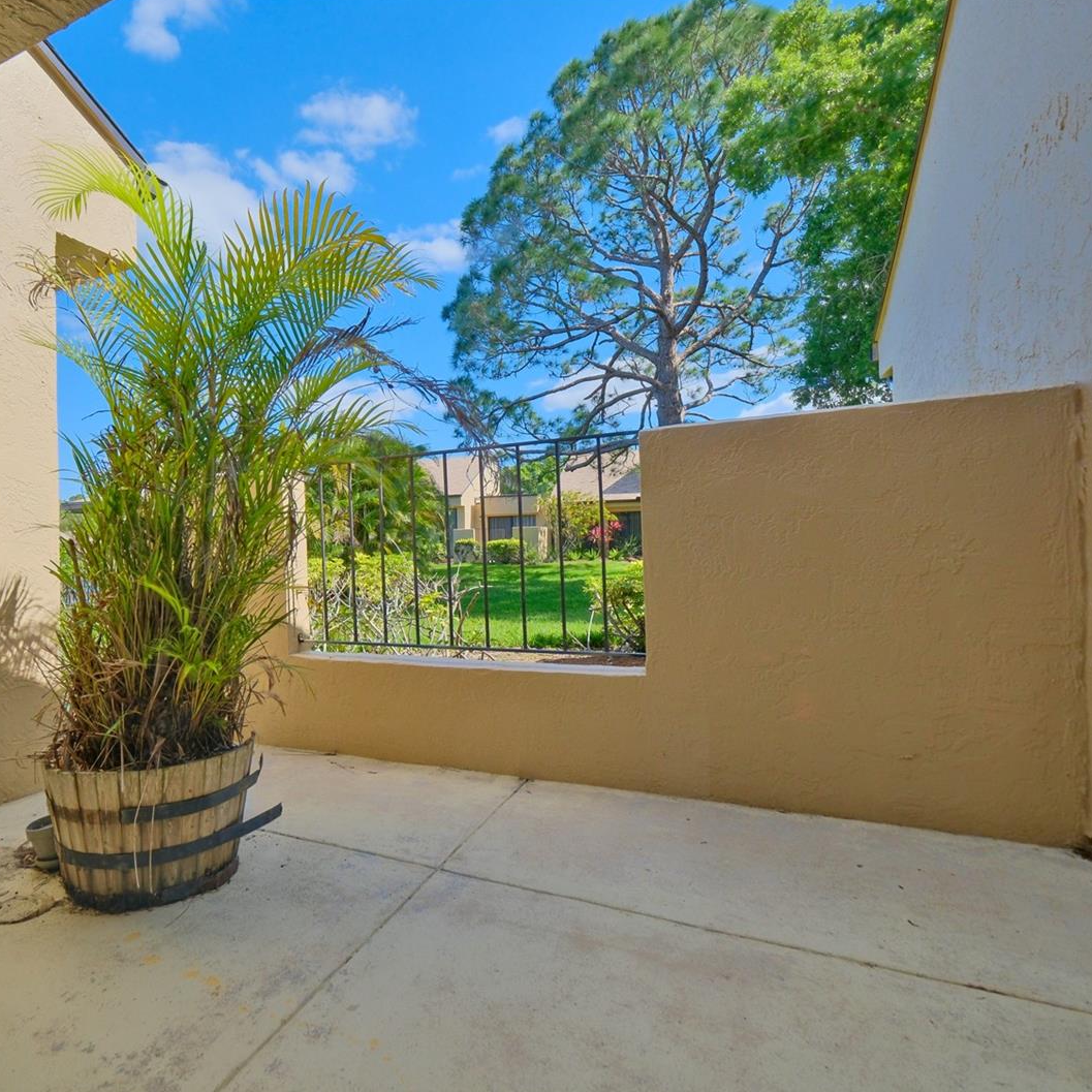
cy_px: 543
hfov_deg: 79.1
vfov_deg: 80.7
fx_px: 642
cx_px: 404
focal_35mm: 18
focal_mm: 9.1
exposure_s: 1/2000
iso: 640
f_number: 4
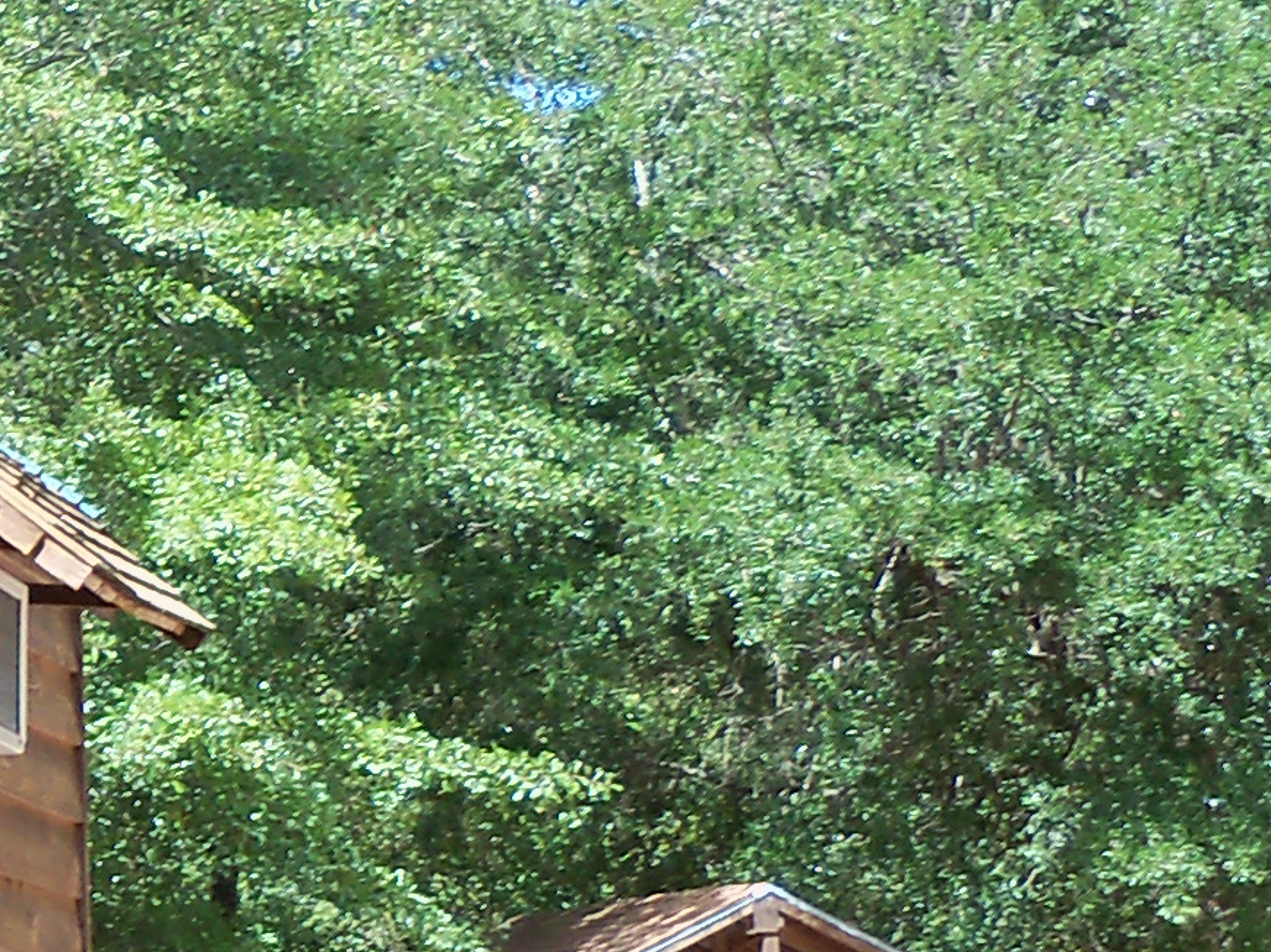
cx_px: -1337
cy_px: 778
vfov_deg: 10.1
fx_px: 5395
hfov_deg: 11.9
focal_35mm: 147
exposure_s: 1/160
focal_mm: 6.2
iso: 80
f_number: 3.5
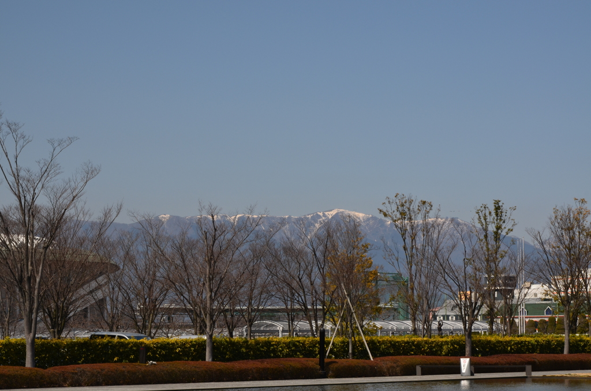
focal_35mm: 87
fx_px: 1425
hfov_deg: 23.4
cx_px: 296
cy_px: 196
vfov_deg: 15.6
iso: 200
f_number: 11
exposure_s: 1/125
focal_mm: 58
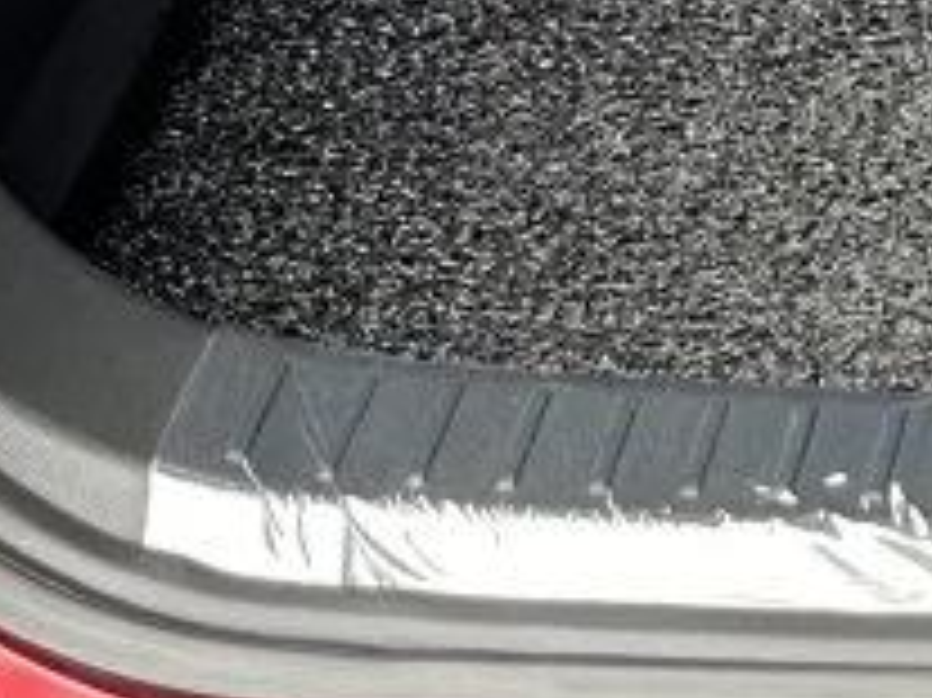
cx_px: 1742
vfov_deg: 8.0
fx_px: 4870
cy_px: -455
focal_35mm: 181
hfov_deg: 10.2
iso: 125
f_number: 1.6
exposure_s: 1/88
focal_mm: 5.1
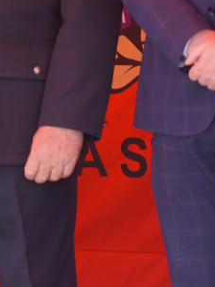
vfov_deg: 4.6
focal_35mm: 426
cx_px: -330
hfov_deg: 3.4
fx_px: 3530
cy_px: -8
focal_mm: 102
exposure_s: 1/160
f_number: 4
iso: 125
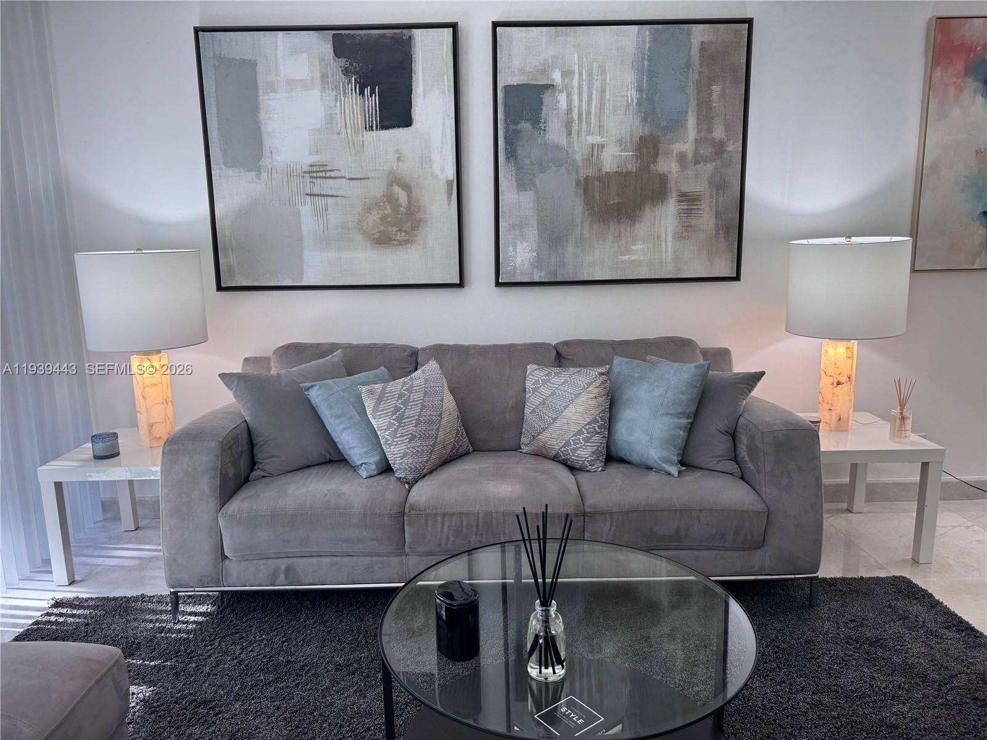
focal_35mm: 24
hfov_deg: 71.6
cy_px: 370
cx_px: 494
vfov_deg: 56.8
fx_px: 684
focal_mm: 6.8
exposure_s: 1/120
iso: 64
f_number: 1.8
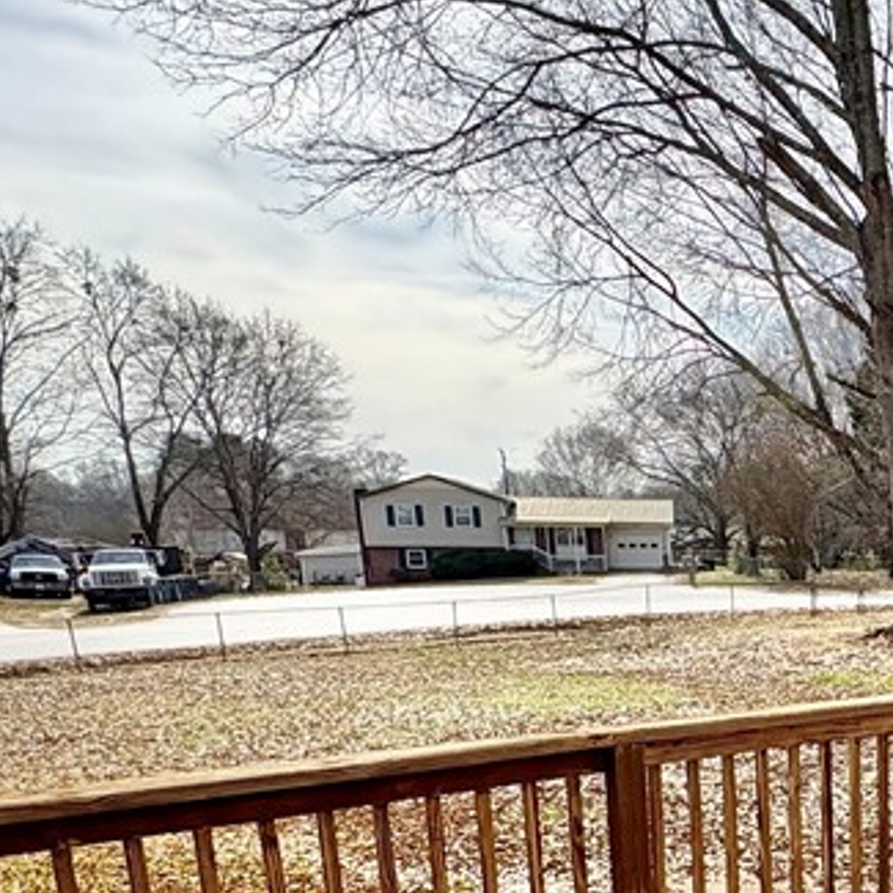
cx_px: 1047
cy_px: 800
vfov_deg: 39.8
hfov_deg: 34.9
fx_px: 1138
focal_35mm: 39
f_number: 2.2
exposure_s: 1/1323
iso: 64
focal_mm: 2.22
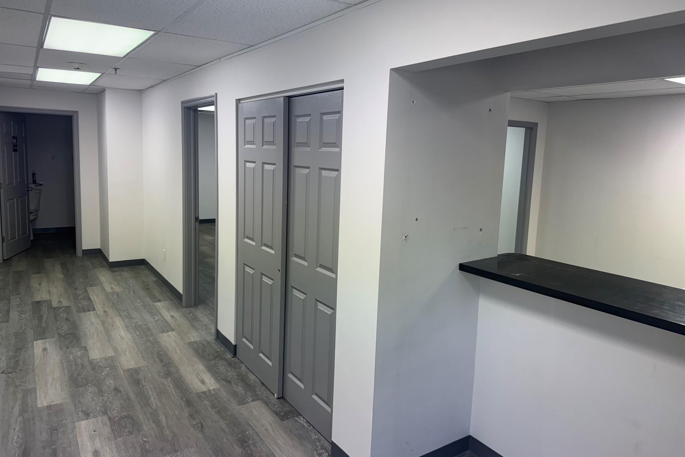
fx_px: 476
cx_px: 342
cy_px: 209
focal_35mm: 25
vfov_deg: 51.2
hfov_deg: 71.5
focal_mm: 6.76
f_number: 1.78
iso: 80
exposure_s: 1/137
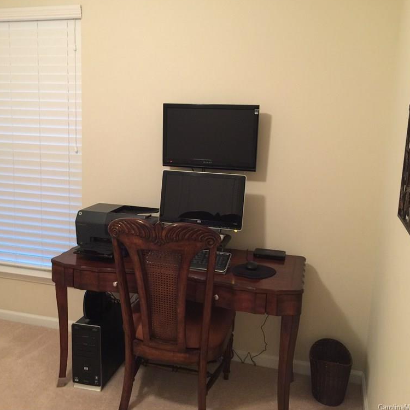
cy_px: 202
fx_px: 469
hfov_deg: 46.9
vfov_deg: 47.2
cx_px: 161
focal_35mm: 35
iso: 80
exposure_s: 1/4
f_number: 2.2
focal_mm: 4.15
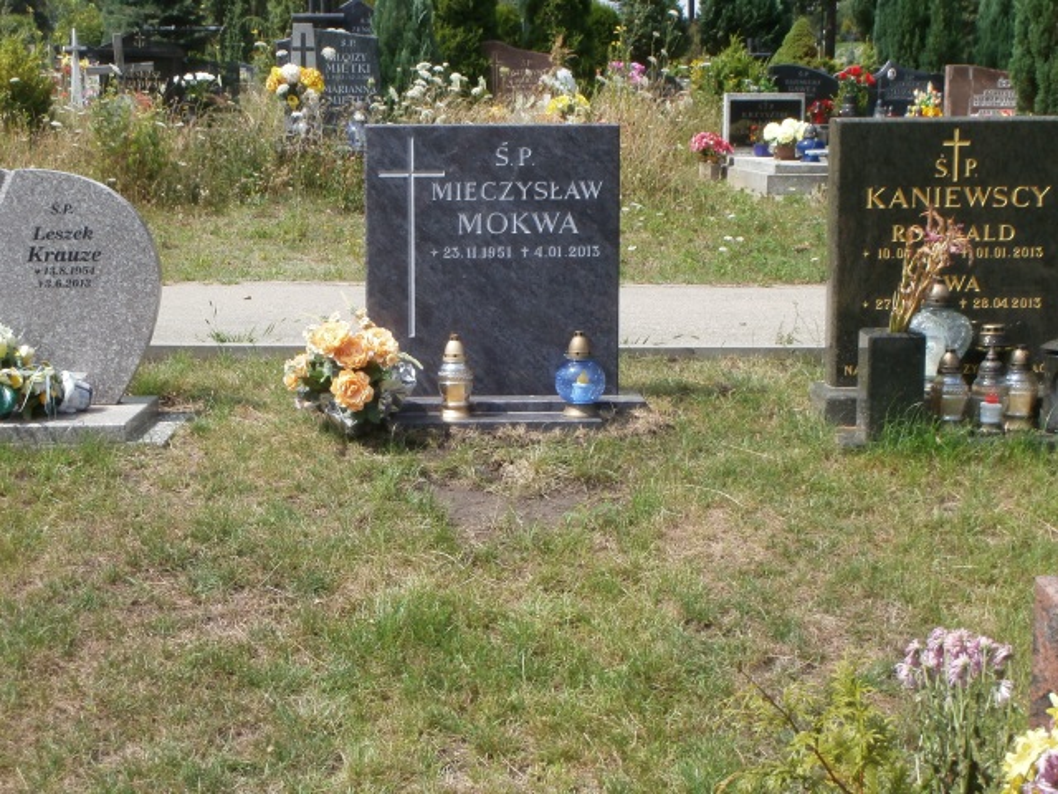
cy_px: 397
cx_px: 529
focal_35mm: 47
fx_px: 1437
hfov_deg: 40.4
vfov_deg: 30.9
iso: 100
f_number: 11
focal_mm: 8.29
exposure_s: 1/80
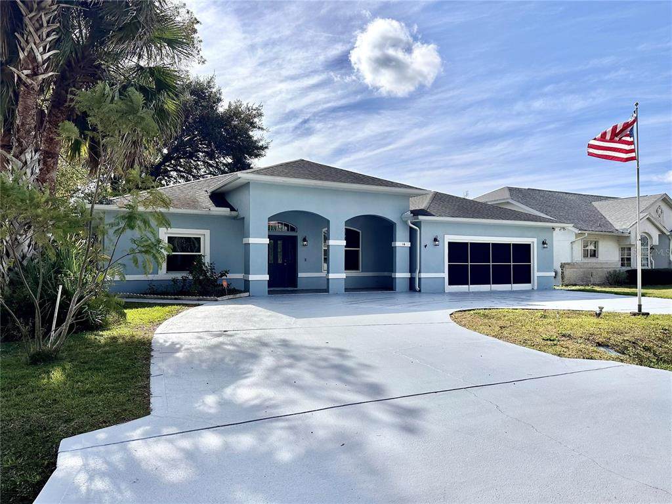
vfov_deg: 56.8
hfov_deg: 71.6
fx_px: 466
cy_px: 252
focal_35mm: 24
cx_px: 336
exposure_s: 1/8929
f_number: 1.78
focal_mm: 6.86
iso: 80
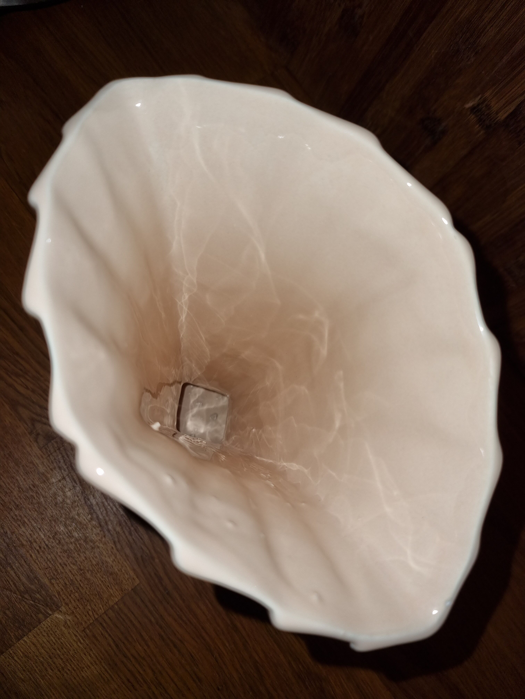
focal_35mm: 26
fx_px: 526
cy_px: 350
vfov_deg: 67.3
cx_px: 262
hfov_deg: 53.1
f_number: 1.8
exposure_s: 1/100
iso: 250
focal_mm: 5.4
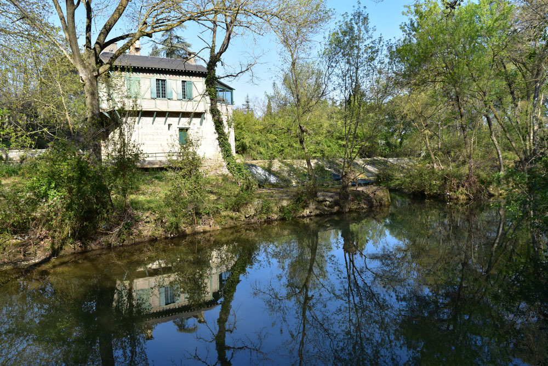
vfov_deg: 43.6
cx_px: 274
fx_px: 457
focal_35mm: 30
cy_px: 183
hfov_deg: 61.9
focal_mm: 20
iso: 400
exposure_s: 1/320
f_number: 11
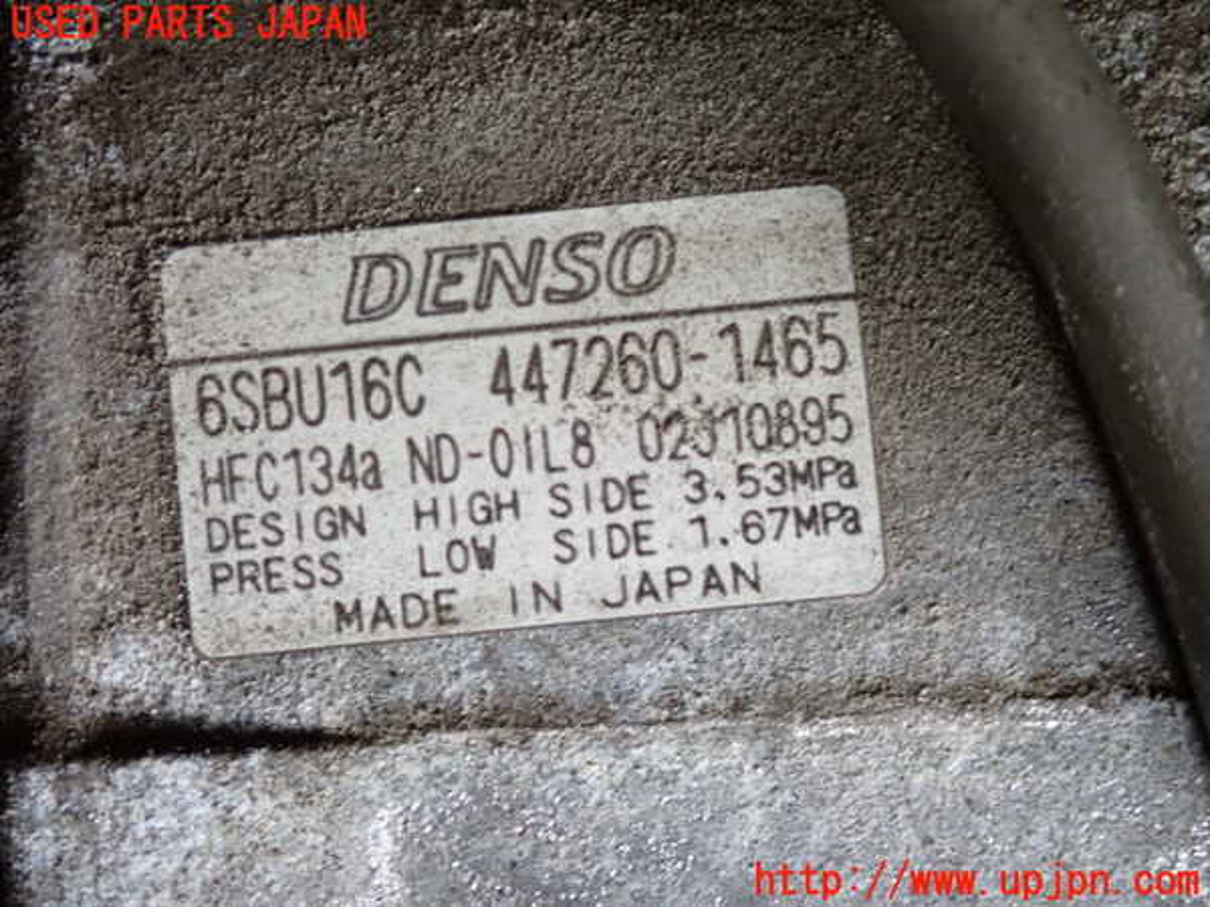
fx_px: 3495
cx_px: 605
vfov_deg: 14.8
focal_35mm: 100
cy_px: 454
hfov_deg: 19.6
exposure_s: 1/125
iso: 800
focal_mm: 18
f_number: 4.9
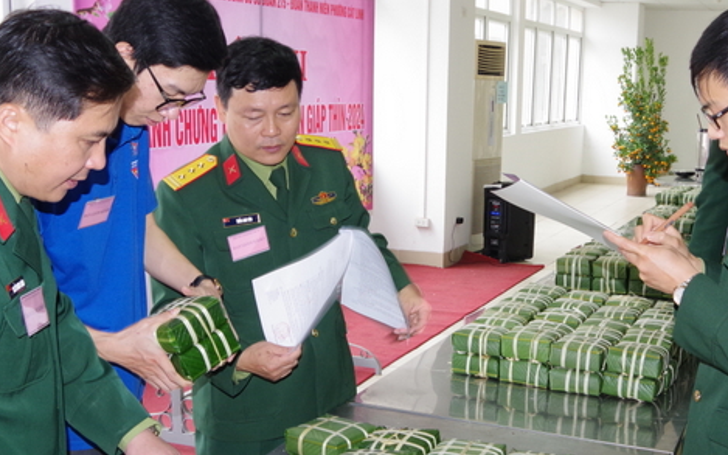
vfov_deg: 27.3
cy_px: 286
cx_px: 447
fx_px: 932
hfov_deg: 42.4
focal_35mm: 47
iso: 800
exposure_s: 1/30
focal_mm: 18
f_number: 10
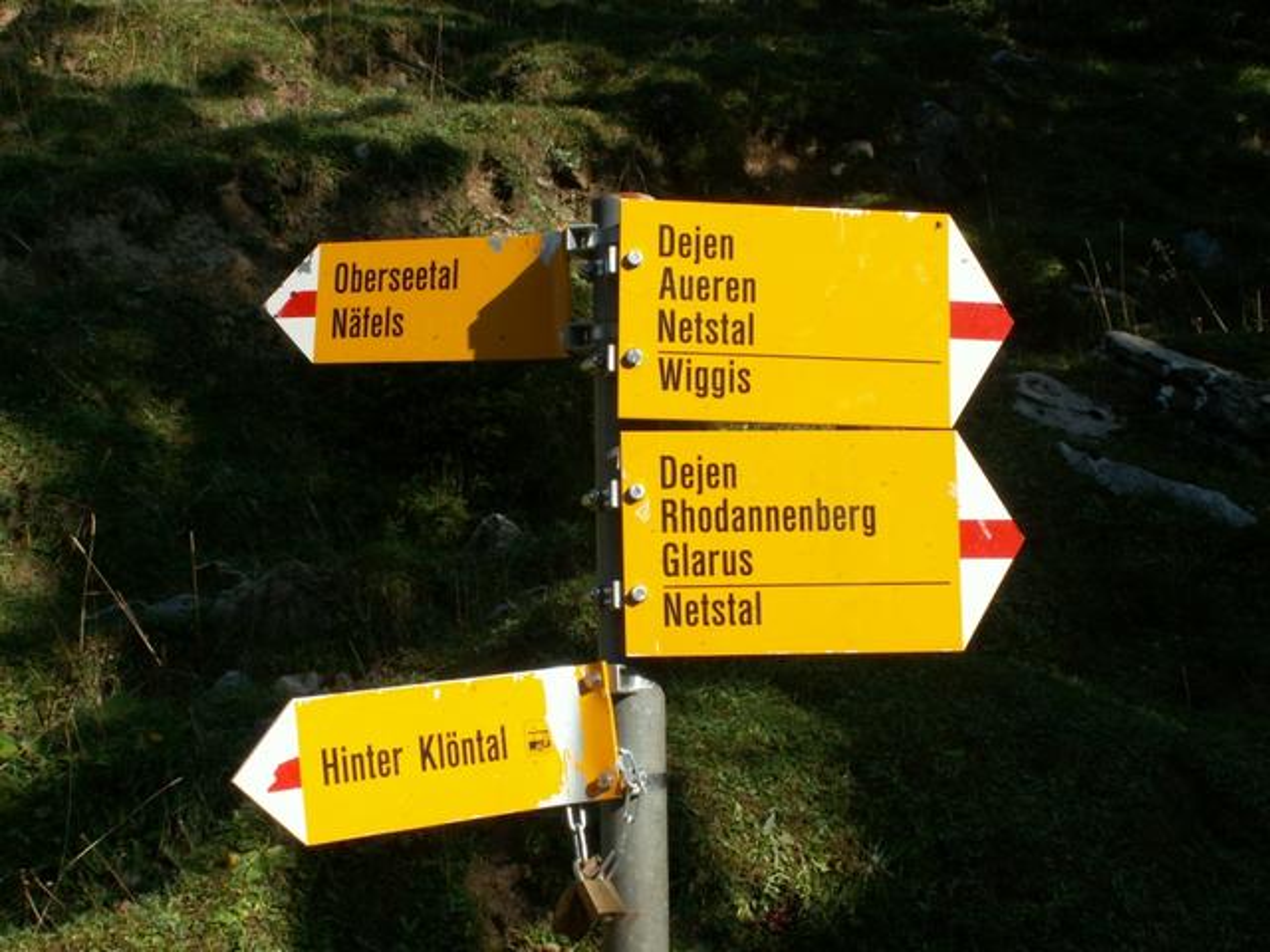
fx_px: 2055
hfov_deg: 34.3
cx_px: 635
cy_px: 476
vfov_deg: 26.1
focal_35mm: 56
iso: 50
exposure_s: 1/160
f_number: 7.1
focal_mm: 9.32
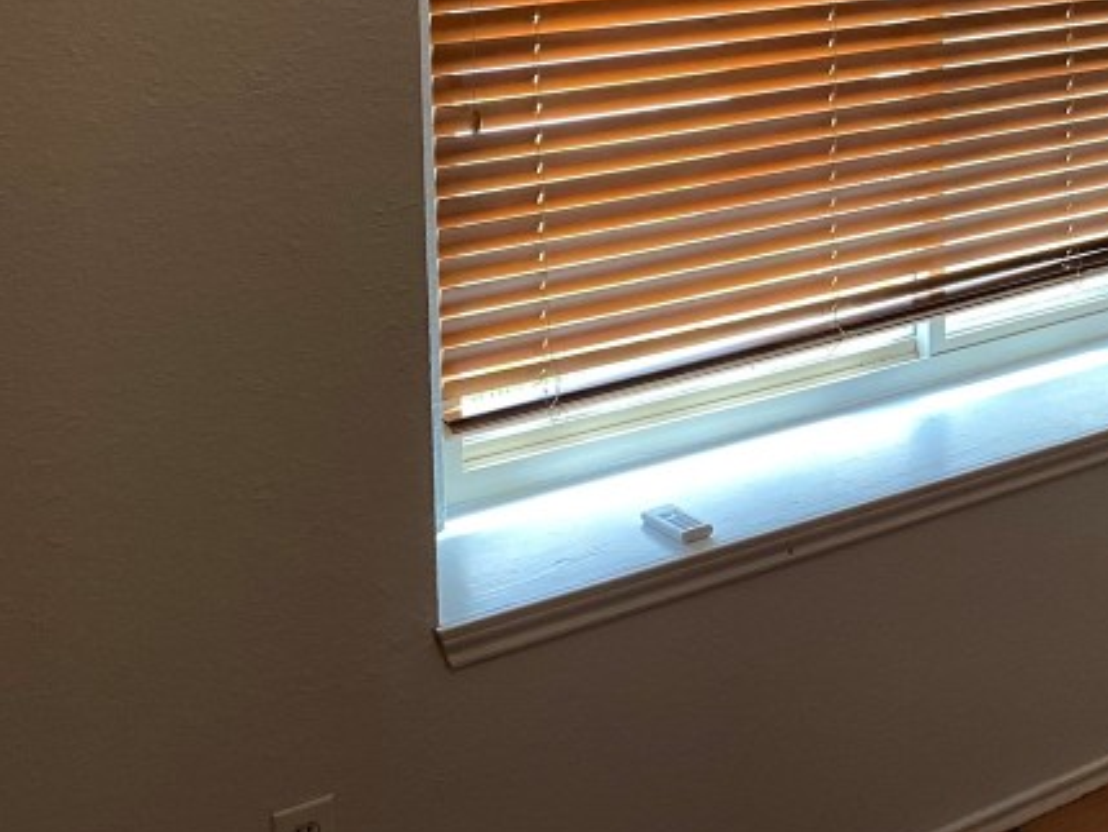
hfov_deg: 28.3
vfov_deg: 22.1
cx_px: 1229
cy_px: -124
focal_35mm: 62
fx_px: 1985
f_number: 1.8
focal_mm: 4.25
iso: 125
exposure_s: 1/60
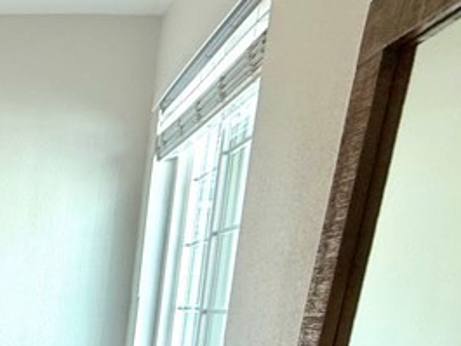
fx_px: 719
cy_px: 414
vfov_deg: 24.5
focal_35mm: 54
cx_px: -409
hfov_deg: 20.8
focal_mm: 2.22
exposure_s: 1/120
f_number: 2.2
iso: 125
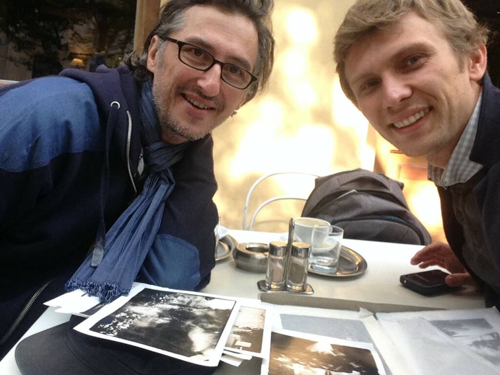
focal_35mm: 35
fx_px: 506
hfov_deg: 52.6
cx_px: 250
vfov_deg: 40.7
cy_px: 188
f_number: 2.4
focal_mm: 2.18
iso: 64
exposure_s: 1/120
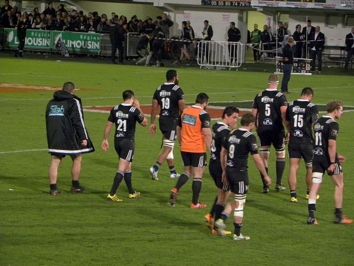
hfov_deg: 8.0
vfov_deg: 6.0
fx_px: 2526
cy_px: 133
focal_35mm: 247
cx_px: 177
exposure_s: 1/46.8
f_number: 4.5
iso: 400
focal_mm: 44
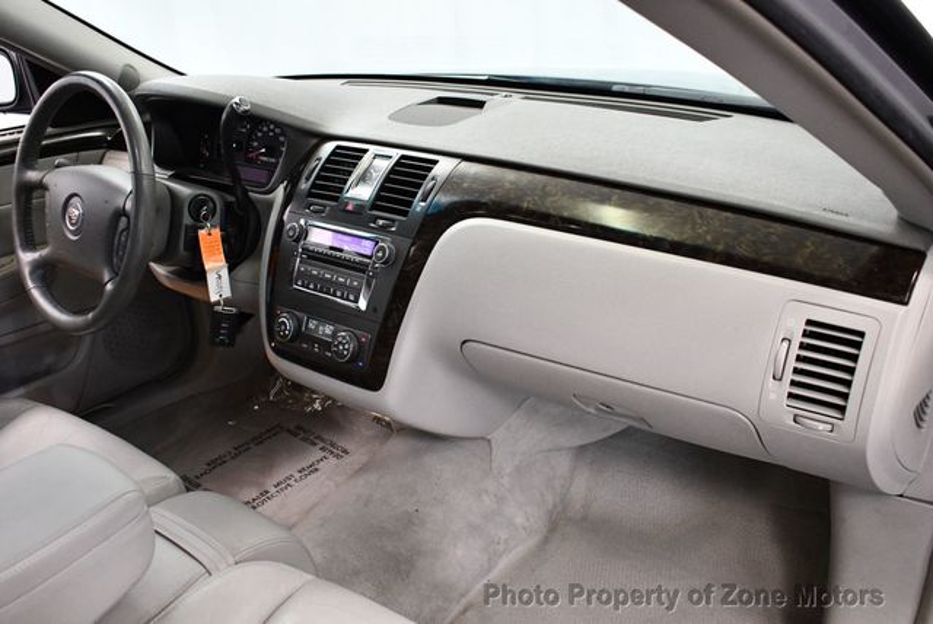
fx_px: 934
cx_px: 466
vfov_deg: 36.9
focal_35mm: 36
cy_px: 312
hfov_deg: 53.1
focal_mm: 18
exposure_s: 1/125
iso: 2200
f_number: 3.5
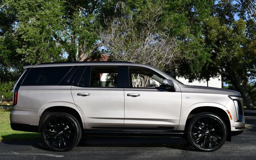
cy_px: 78
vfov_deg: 25.8
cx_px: 129
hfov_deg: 40.3
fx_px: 349
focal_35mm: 50
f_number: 9
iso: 100
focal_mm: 24
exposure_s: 1/320
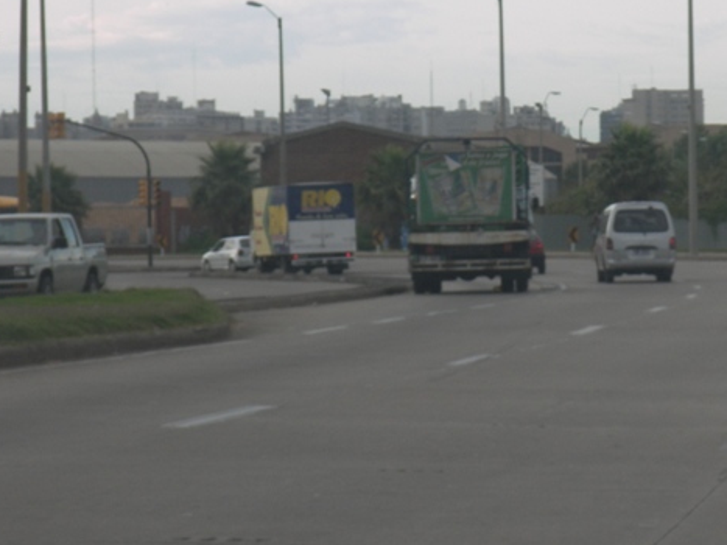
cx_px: 553
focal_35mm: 214
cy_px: 154
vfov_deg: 6.9
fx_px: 4493
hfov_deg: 9.2
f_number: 4
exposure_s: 1/250
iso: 50
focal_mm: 26.3
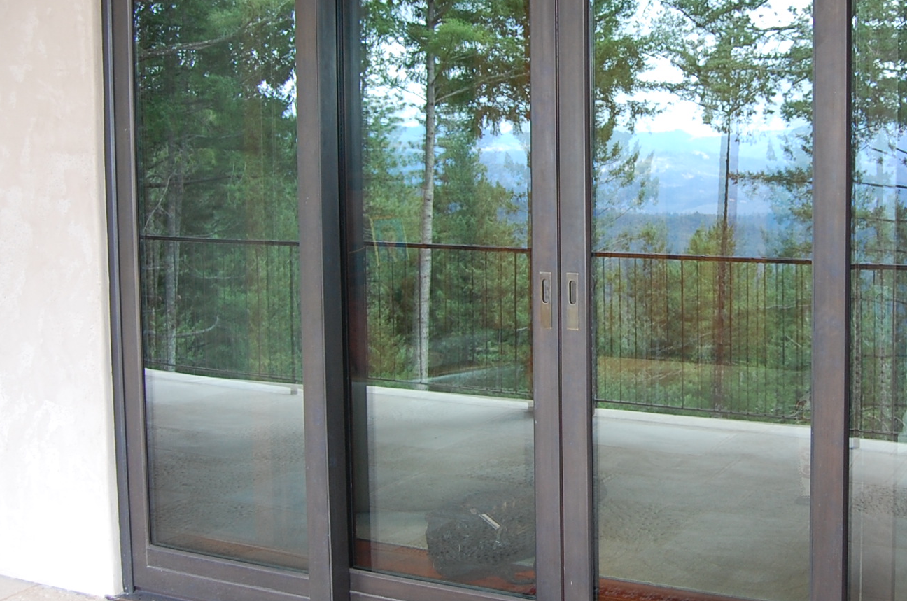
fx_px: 1182
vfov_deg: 28.4
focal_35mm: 47
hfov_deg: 41.2
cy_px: 208
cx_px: 637
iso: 400
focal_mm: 18
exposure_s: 1/80
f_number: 4.5
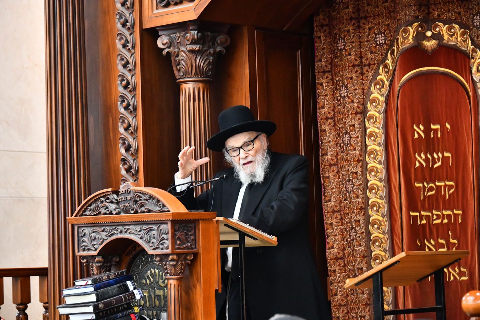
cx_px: 240
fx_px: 1493
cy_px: 160
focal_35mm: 112
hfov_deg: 18.3
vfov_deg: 12.2
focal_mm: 112
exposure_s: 1/160
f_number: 5.6
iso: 5000
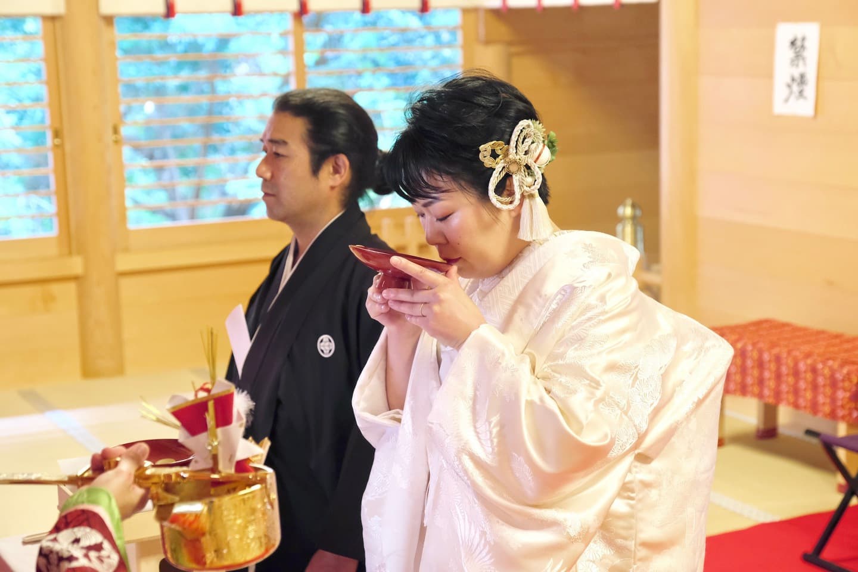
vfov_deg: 21.2
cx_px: 429
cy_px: 286
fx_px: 1525
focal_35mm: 64
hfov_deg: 31.4
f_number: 3.6
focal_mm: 42.7
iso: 3200
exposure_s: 1/50
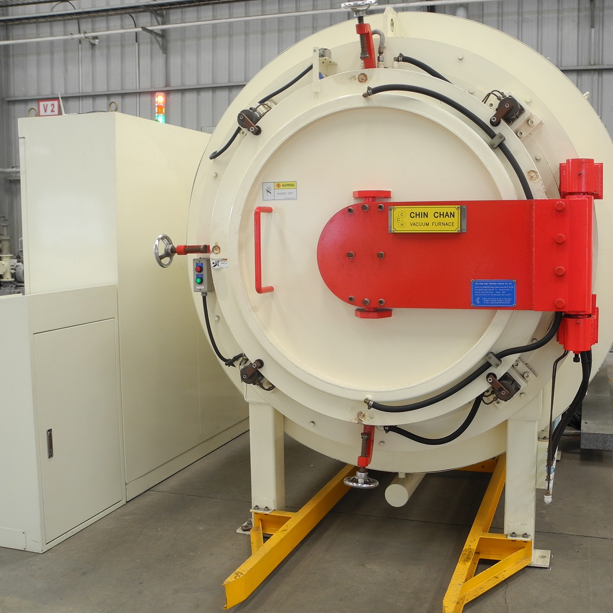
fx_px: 741
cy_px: 300
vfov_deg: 44.9
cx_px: 369
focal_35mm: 37
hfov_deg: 44.7
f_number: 2.8
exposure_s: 1/30.8
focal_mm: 6
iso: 100
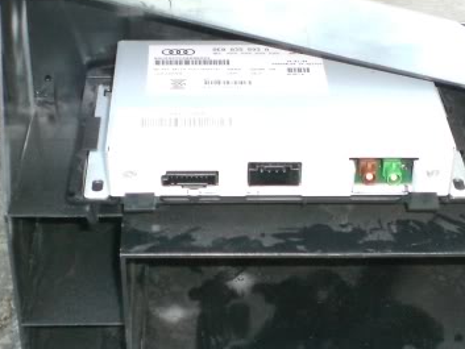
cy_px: 312
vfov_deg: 16.9
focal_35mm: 86
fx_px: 1156
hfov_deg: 22.7
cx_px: 307
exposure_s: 1/80
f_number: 3.1
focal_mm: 6.3
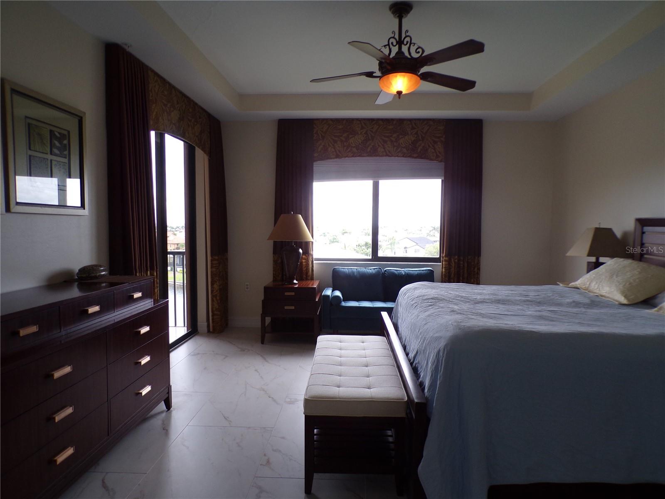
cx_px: 332
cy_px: 250
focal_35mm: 24
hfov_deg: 71.6
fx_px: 461
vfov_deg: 56.8
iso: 80
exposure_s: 1/50
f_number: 3
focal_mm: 4.3
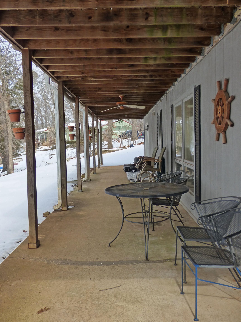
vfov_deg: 55.4
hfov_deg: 42.9
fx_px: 306
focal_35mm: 33
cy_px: 161
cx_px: 120
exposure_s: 1/640
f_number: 3.4
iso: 200
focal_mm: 5.78
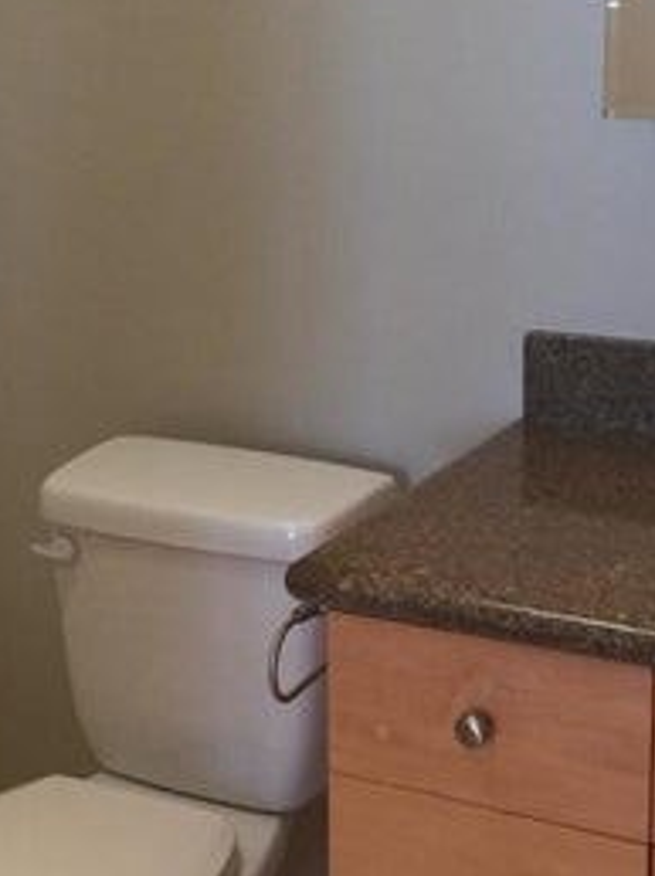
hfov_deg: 20.4
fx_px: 1820
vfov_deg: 27.0
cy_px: 336
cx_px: 232
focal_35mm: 72
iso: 160
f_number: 2.2
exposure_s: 1/30
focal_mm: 4.15
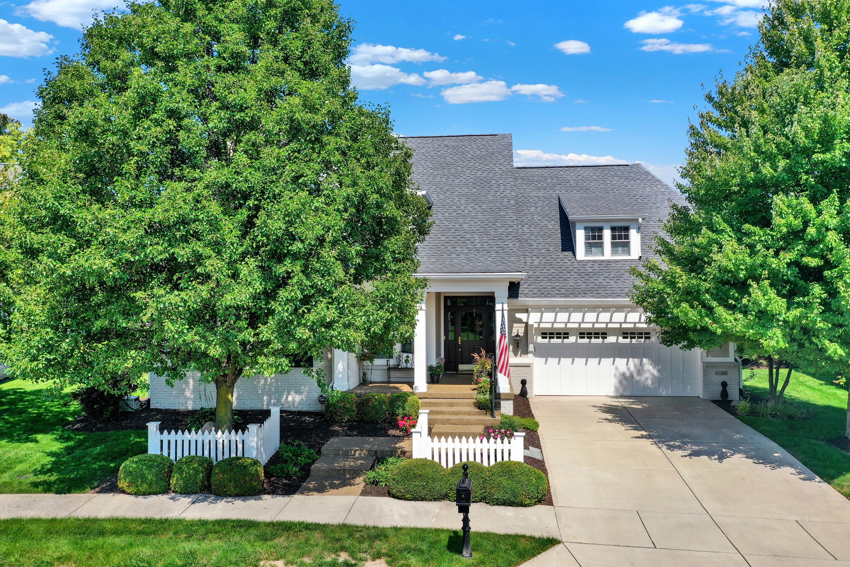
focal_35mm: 28
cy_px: 284
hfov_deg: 65.5
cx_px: 425
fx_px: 661
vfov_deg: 46.4
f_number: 5.6
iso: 100
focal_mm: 10.26
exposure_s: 1/400
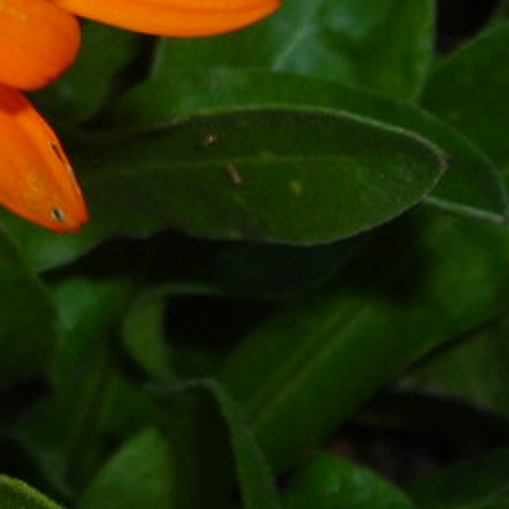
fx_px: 2445
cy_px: -71
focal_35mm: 147
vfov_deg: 11.7
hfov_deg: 11.6
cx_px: -149
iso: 50
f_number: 6.6
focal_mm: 6.8
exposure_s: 1/60.1
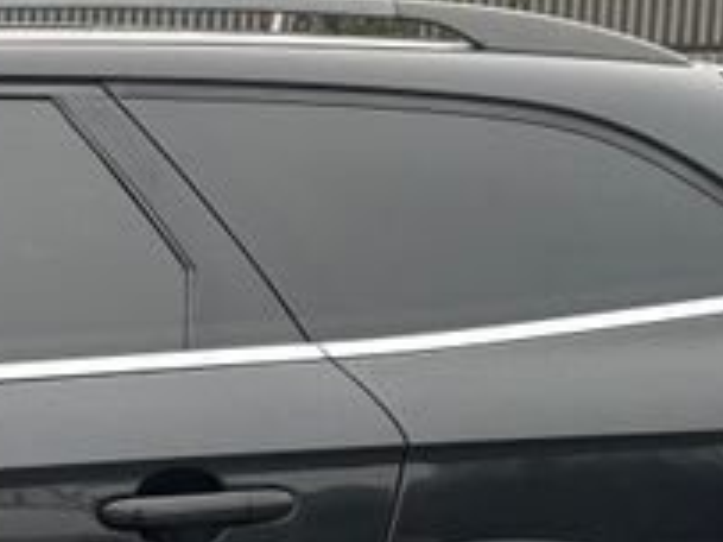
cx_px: -566
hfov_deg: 14.4
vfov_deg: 12.0
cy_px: 606
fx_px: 2526
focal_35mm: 121
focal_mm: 6.76
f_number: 1.78
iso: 100
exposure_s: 1/258
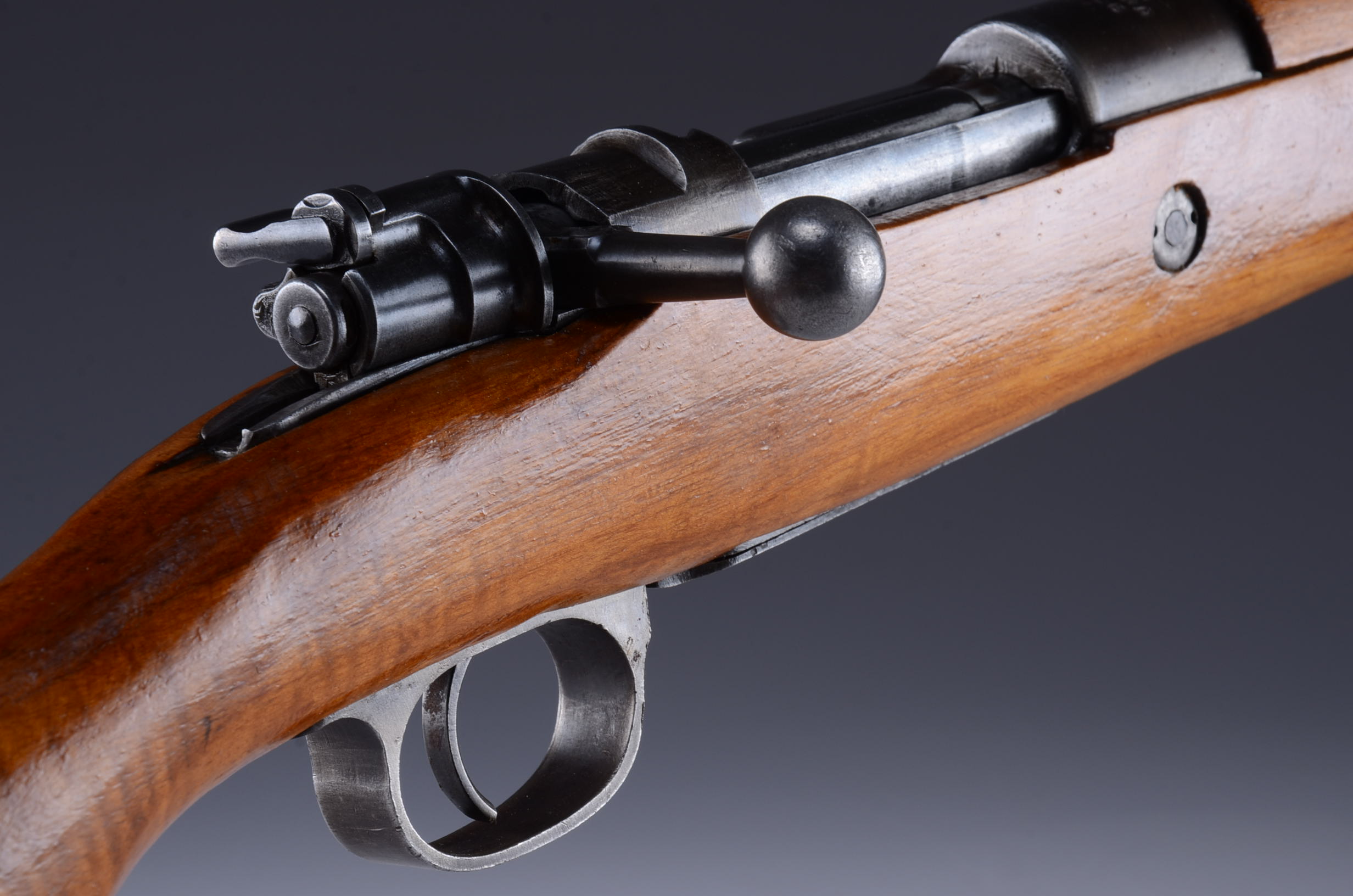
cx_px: 676
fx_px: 5907
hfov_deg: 13.1
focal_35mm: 158
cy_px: 448
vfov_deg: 8.7
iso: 125
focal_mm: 105
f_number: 14
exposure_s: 1/50
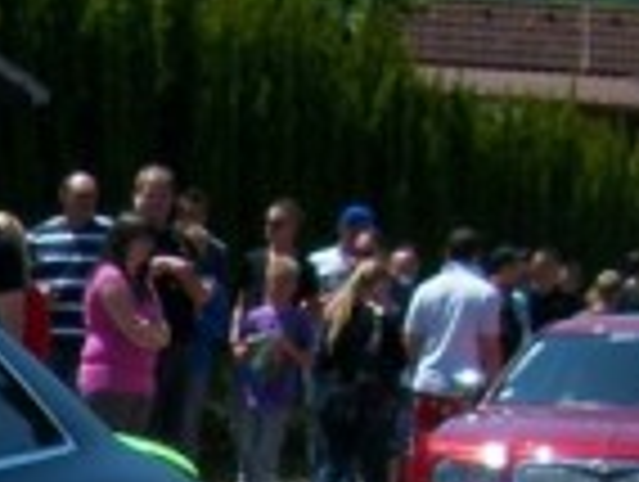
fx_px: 3532
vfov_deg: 7.5
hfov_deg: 9.3
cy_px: 950
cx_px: -842
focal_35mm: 191
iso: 80
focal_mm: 5.7
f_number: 5.5
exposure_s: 1/329
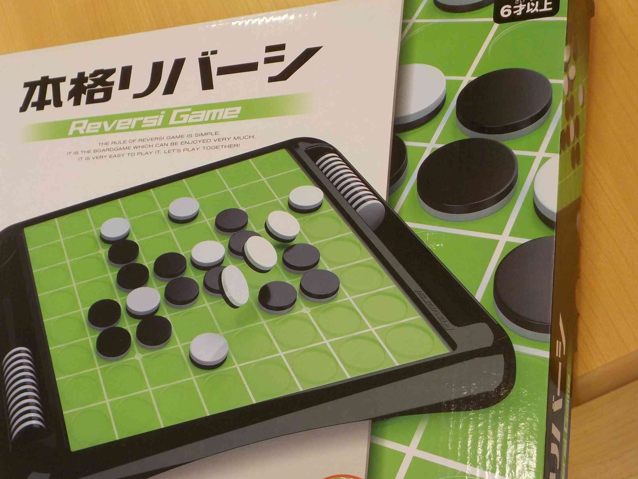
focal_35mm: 50
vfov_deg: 29.0
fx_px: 922
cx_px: 258
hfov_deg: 38.0
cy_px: 302
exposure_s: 1/50
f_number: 3.7
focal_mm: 5.2
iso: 125
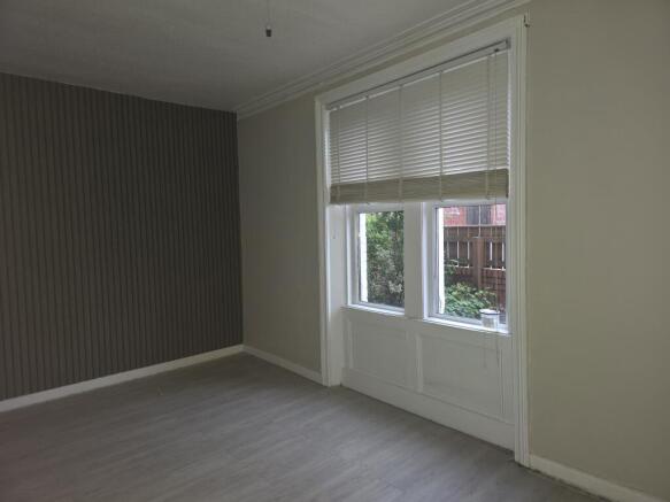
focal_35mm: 23
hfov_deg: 73.9
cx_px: 335
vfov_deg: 58.9
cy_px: 251
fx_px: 445
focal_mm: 6.3
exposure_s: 1/12
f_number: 1.7
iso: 125
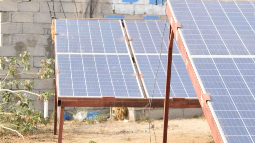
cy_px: 56
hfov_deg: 14.7
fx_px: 967
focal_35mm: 143
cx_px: 280
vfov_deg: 8.5
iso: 400
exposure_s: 1/800
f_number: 4.5
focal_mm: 40
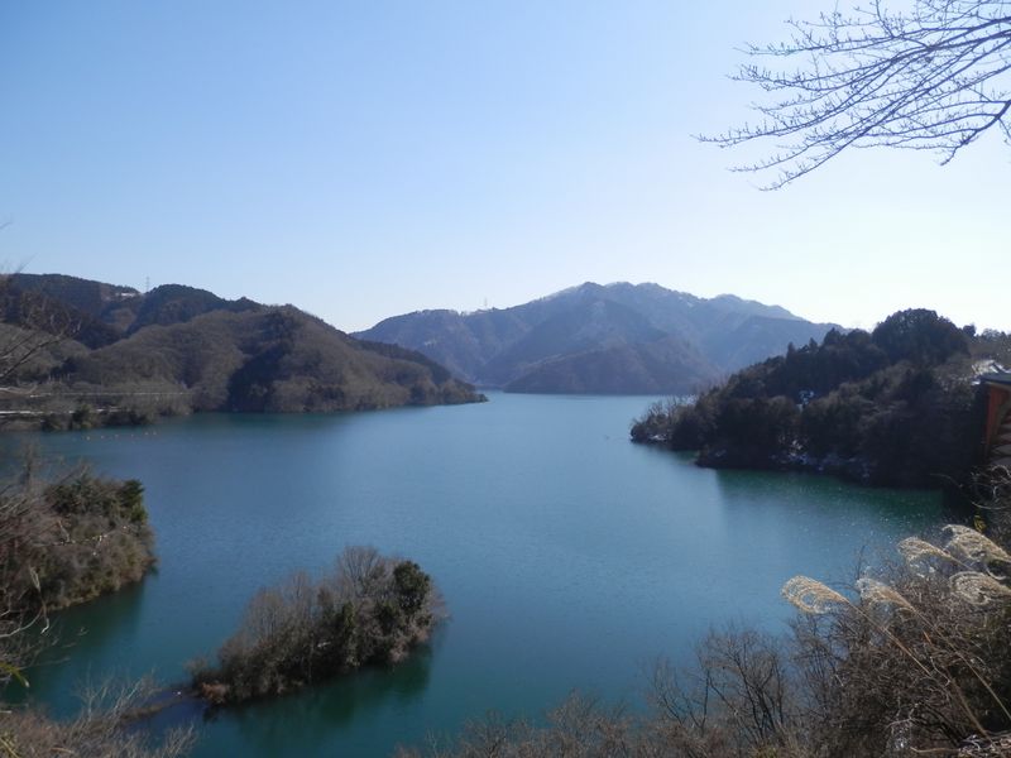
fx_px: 730
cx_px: 506
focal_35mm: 25
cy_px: 379
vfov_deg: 54.9
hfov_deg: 69.4
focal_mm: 4.5
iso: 80
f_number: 8.7
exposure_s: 1/160
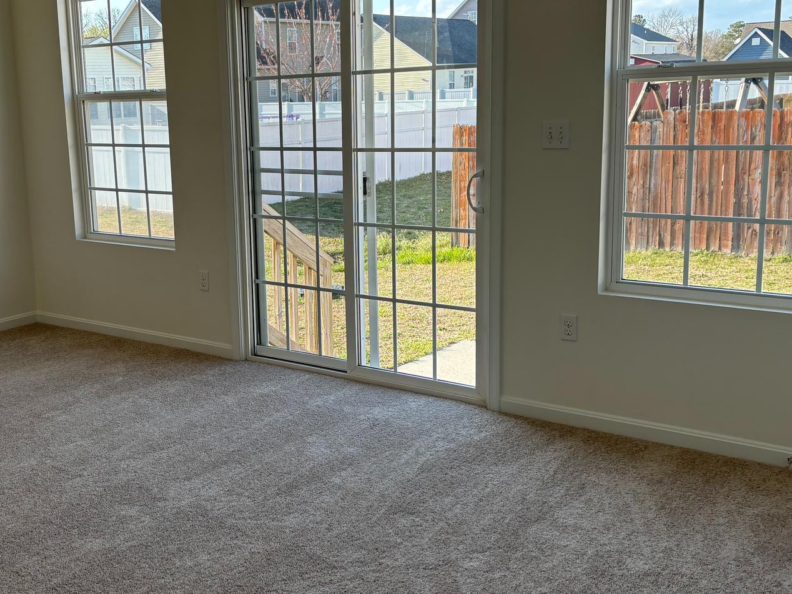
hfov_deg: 44.2
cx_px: 265
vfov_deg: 34.3
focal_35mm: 42
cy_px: 275
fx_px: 961
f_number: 1.6
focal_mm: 5.96
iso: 50
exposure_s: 1/411
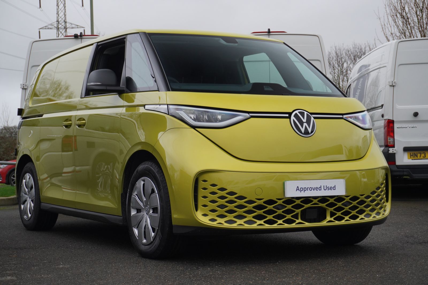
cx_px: 214
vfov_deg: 20.6
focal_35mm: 66
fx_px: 784
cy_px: 142
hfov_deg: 30.5
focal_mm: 44
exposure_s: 1/200
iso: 640
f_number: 5.6
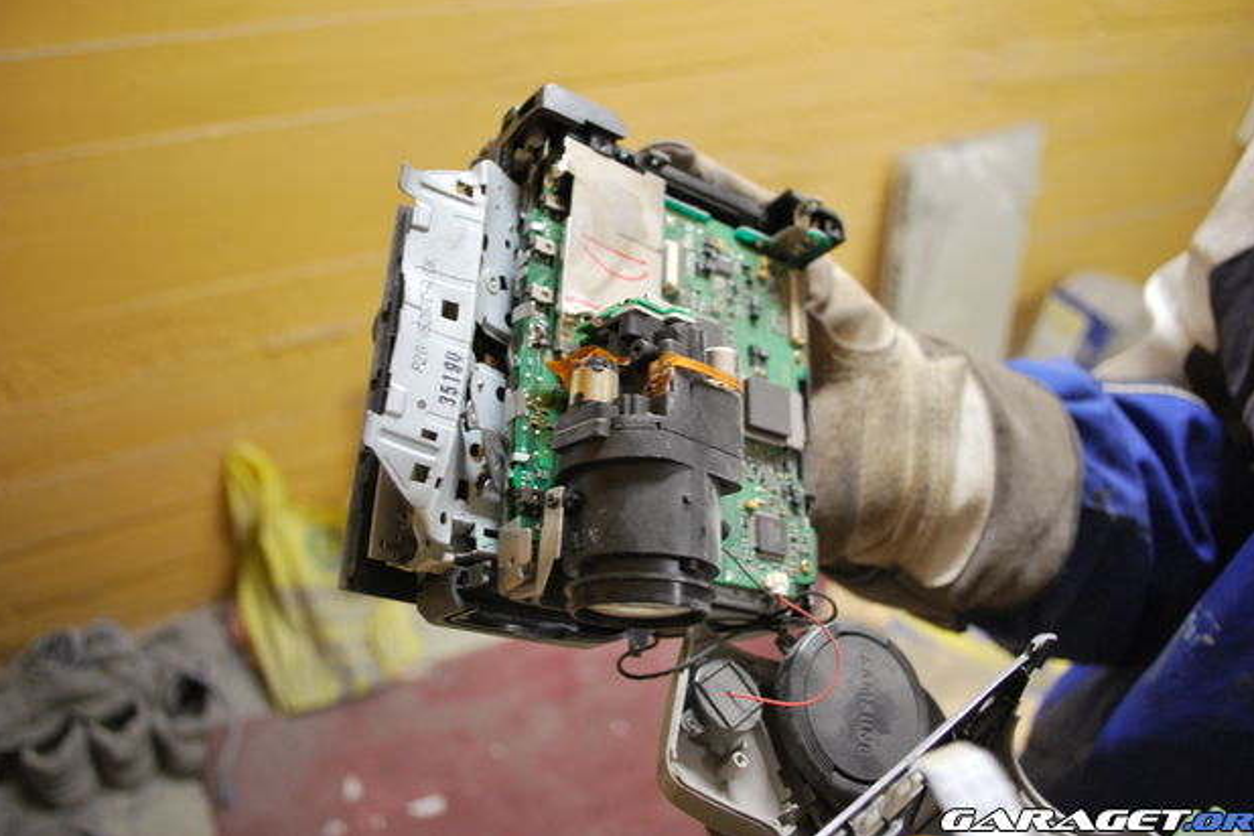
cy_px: 406
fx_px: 975
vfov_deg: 46.4
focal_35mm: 28
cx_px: 639
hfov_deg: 65.5
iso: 800
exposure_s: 1/30
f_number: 3.5
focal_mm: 18
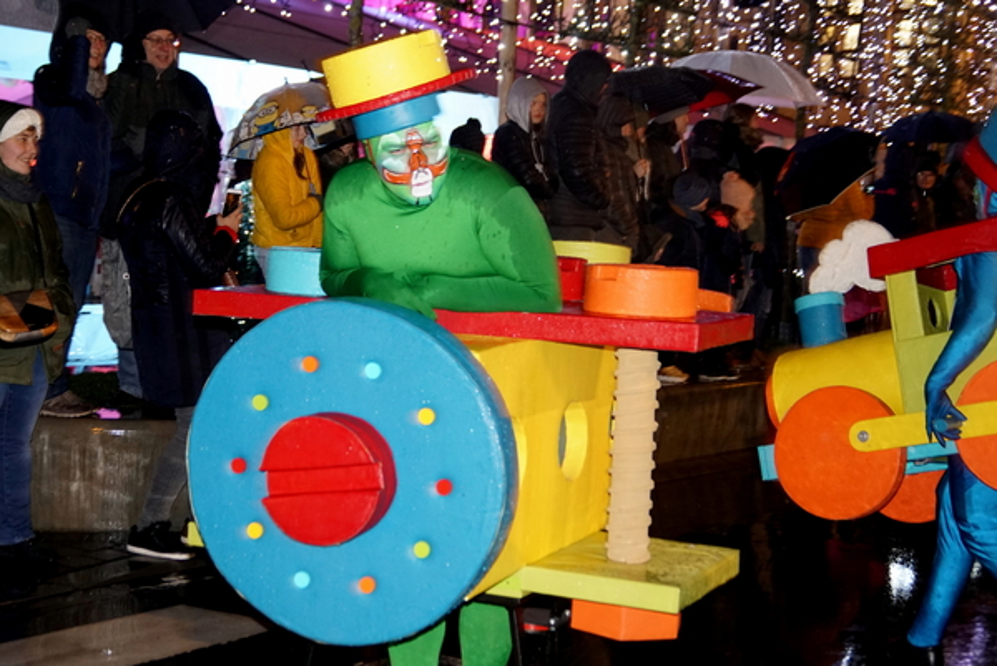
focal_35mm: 52
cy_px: 333
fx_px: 1455
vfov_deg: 25.8
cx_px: 498
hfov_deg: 37.8
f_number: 4.5
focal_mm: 35
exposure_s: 1/20
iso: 1000
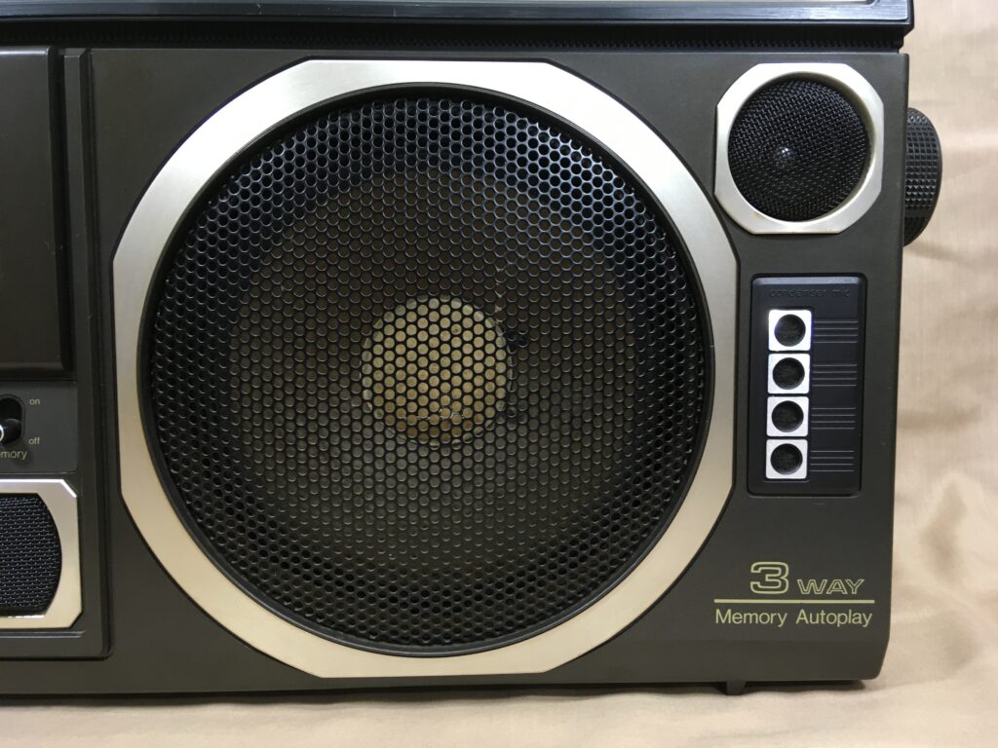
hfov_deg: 61.7
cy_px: 374
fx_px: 836
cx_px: 499
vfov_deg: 48.2
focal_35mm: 29
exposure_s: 1/30
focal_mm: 4.15
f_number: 2.2
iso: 80
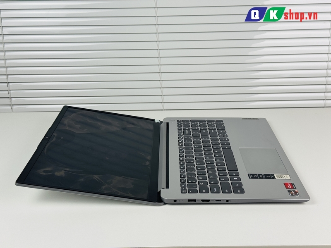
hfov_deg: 39.7
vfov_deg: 30.3
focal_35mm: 48
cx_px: 166
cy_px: 124
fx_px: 459
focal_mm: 6.76
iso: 50
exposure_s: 1/195
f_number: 1.78
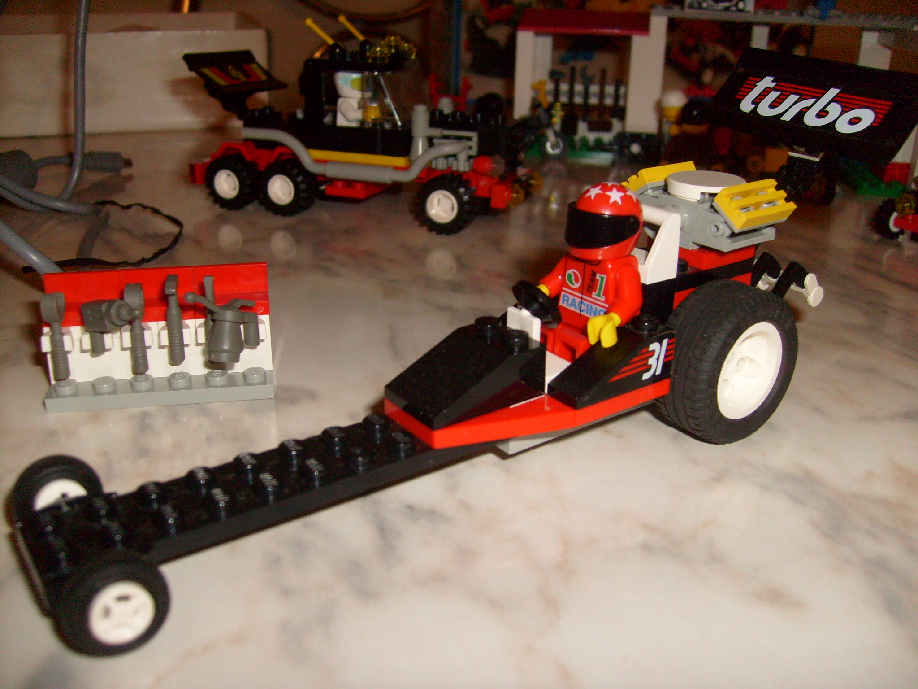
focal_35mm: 35
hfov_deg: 52.6
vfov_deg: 40.7
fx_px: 928
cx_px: 459
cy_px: 344
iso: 100
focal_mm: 5.8
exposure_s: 1/45
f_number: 2.8
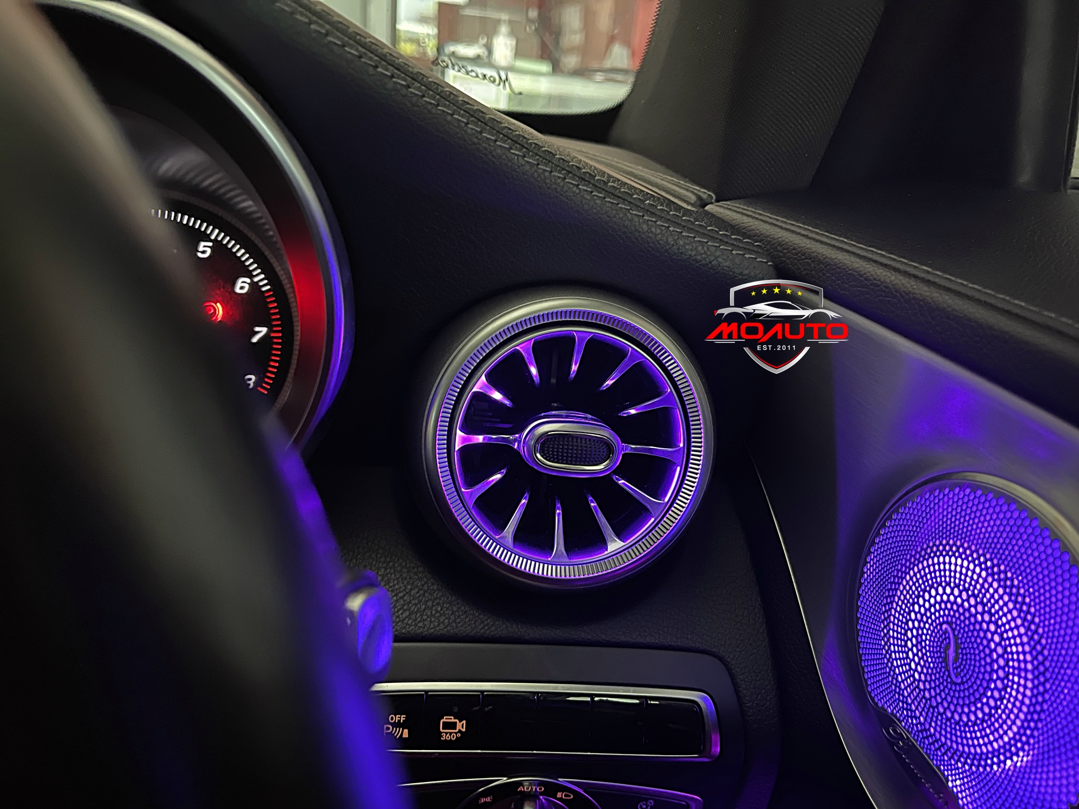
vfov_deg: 53.1
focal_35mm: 26
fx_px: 810
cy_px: 404
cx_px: 540
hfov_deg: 67.3
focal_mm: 5.1
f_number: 1.6
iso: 1000
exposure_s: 1/15
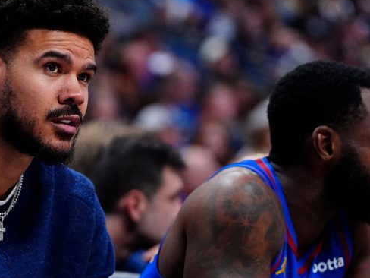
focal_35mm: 246
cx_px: 57
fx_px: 2629
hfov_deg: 8.0
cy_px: 193
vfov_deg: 6.0
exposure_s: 1/2000
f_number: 2.8
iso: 4000
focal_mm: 122
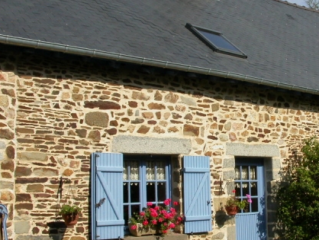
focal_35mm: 62
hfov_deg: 30.8
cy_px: 130
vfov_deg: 23.7
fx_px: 572
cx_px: 230
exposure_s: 1/460
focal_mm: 7.85
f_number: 7.5
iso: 100
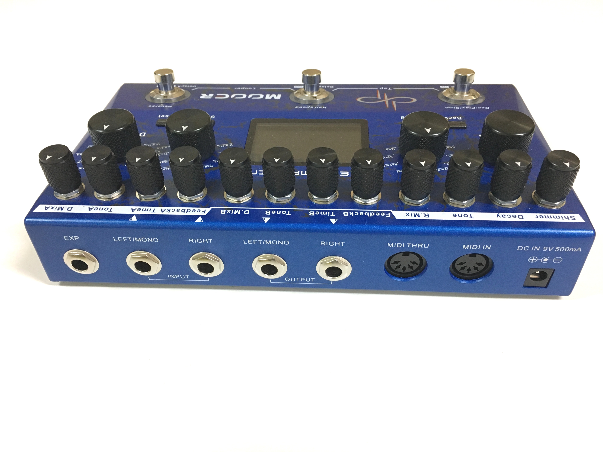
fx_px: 505
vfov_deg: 48.2
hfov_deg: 61.7
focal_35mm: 29
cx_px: 302
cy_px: 226
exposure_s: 1/30
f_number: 2.2
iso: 125
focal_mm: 4.15
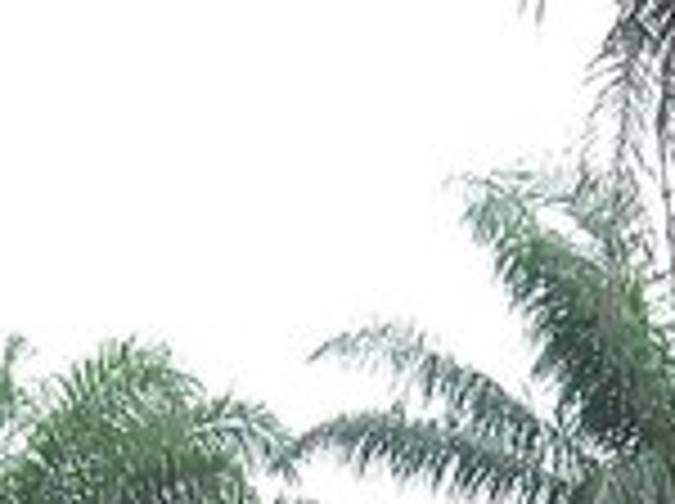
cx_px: 608
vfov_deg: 5.9
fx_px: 4653
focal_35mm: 239
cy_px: 1260
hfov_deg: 8.3
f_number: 2.8
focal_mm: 5.7
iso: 64
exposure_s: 1/135
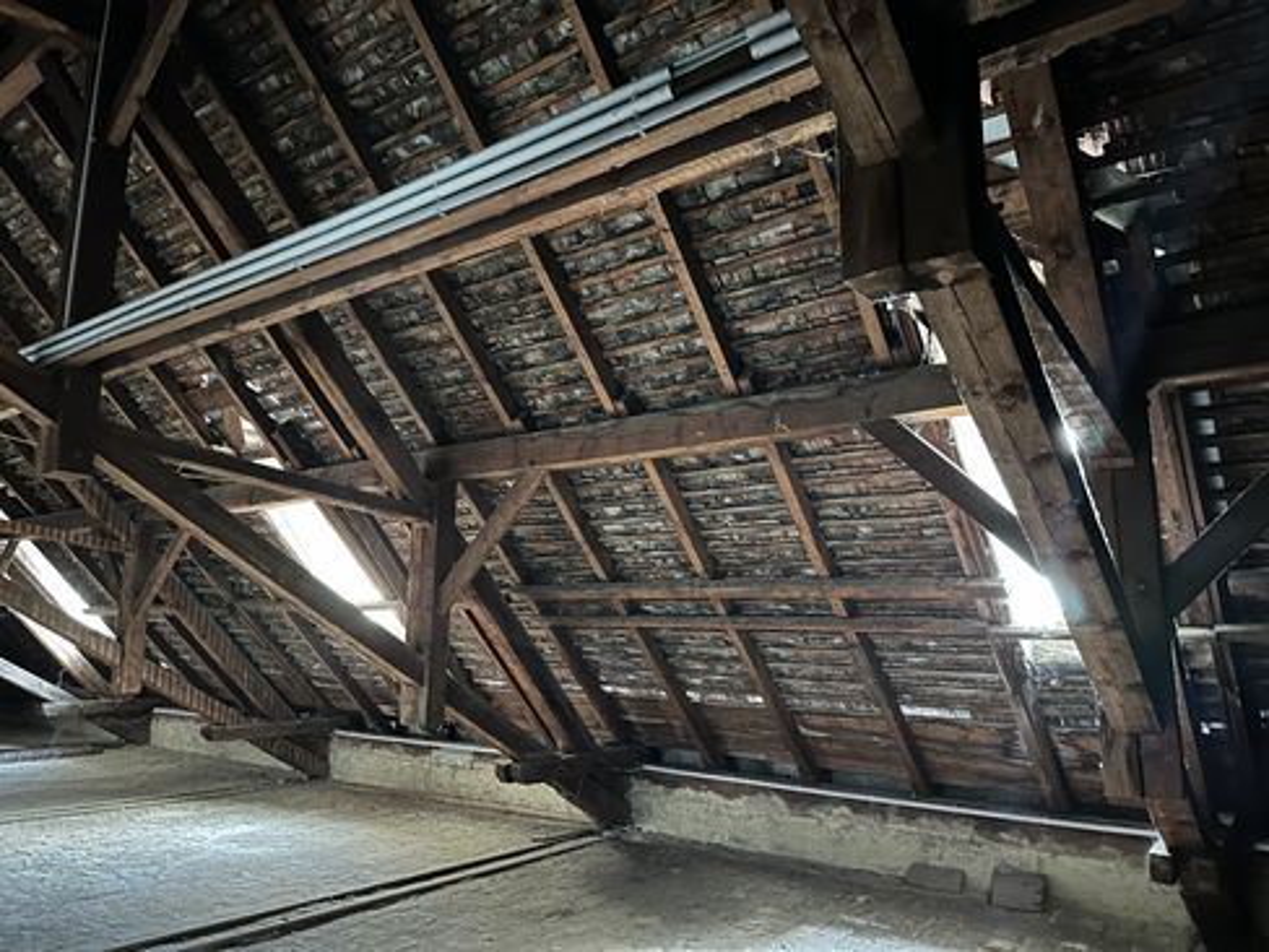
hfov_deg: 71.6
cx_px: 634
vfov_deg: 56.8
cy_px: 476
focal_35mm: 24
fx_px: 880
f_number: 1.78
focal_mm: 6.86
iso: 1250
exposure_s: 1/16
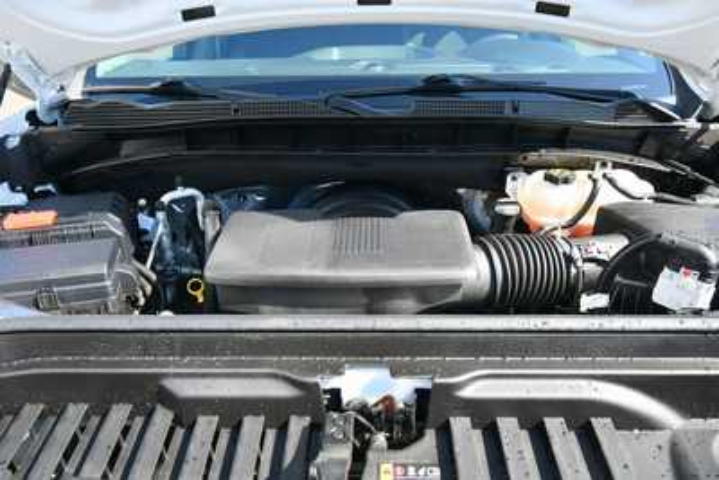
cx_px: 360
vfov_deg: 43.6
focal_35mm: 30
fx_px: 599
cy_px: 240
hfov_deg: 61.9
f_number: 5.6
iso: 280
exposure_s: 1/250
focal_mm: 20
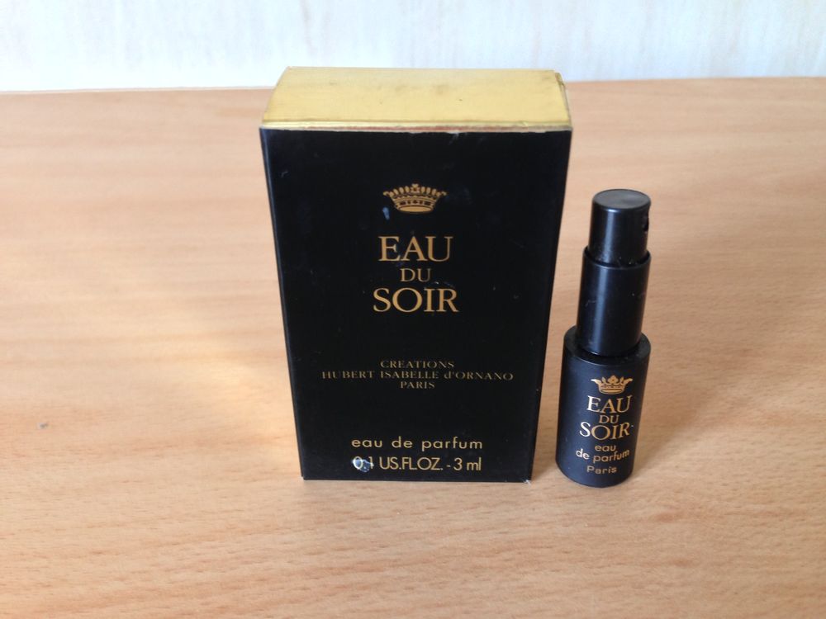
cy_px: 310
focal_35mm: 33
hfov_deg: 55.4
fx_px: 787
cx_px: 413
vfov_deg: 42.9
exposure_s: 1/20
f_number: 2.4
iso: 100
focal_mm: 4.13
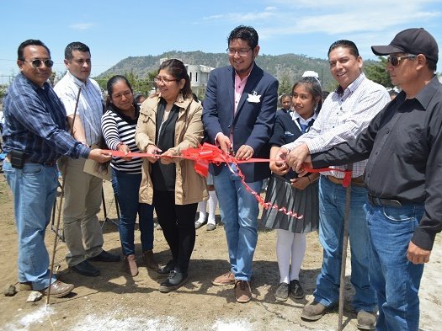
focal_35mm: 33
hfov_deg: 55.3
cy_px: 167
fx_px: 421
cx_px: 238
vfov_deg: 42.9
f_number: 8
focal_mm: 20
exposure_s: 1/250
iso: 100
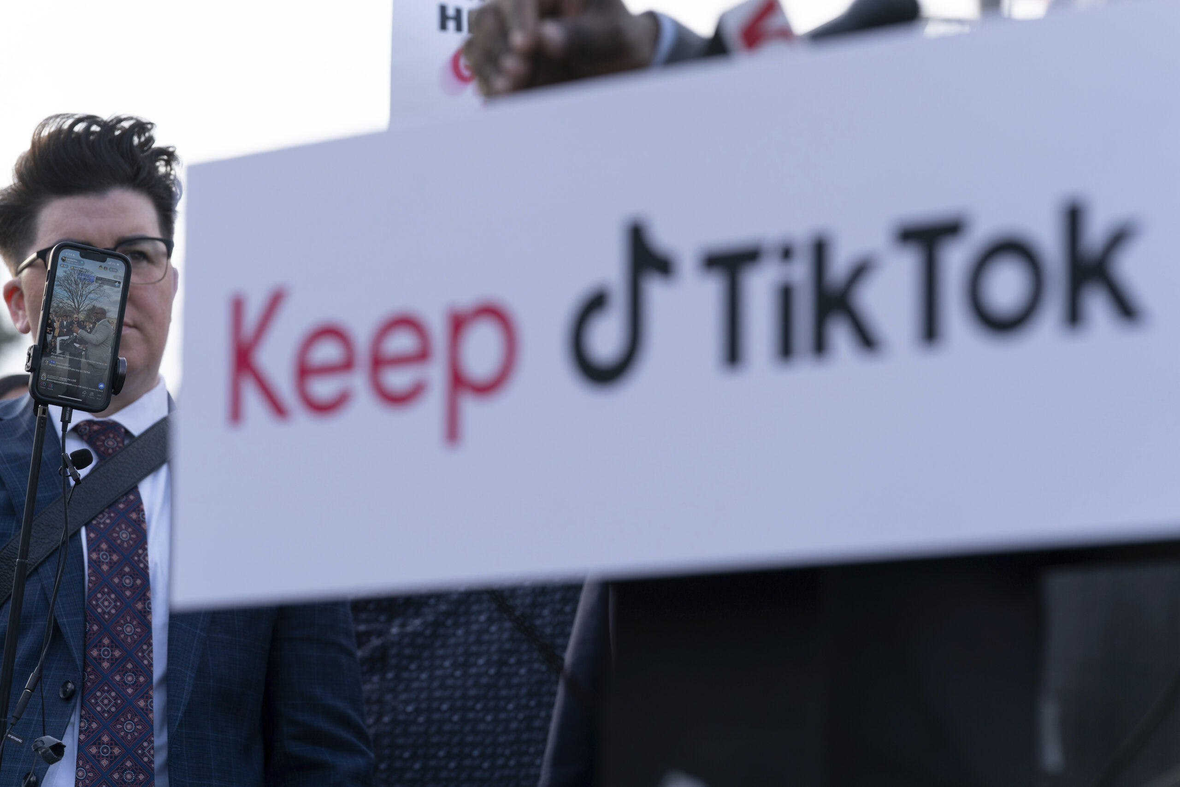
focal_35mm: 133
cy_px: 394
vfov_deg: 10.3
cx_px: 590
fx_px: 4359
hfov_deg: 15.4
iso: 200
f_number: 5
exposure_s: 1/320
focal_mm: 133
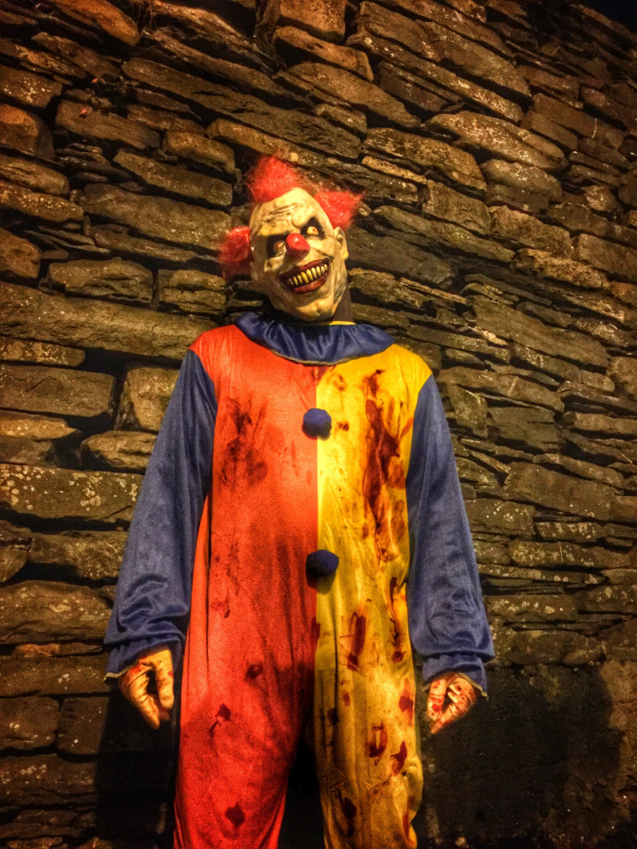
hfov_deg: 48.2
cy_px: 424
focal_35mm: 29
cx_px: 318
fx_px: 712
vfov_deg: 61.7
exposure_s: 1/17
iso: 1000
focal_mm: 4.15
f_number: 2.2
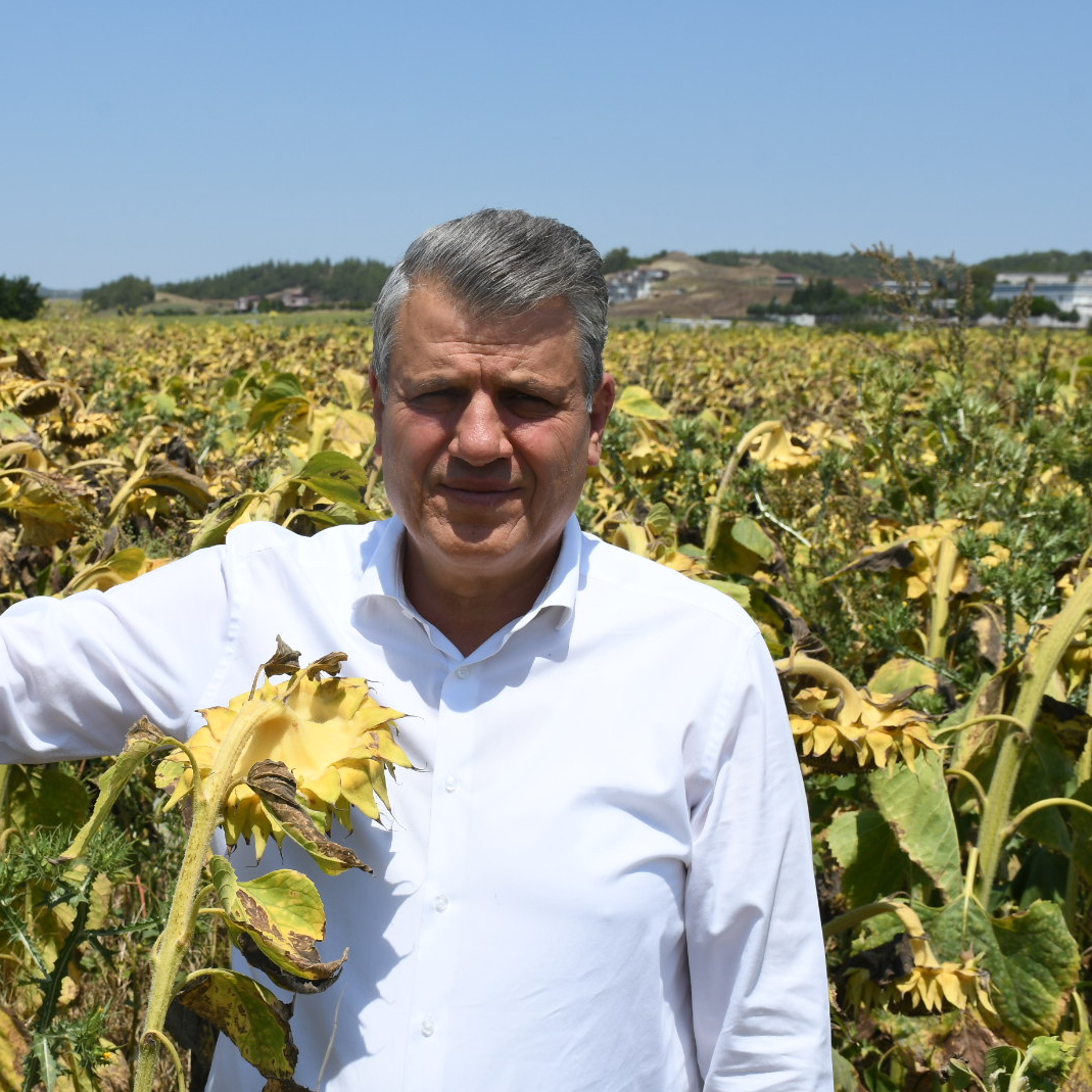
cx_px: 317
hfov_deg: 25.5
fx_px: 2391
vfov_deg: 25.7
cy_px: 541
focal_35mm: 67
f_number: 13
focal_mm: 35
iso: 250
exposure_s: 1/640
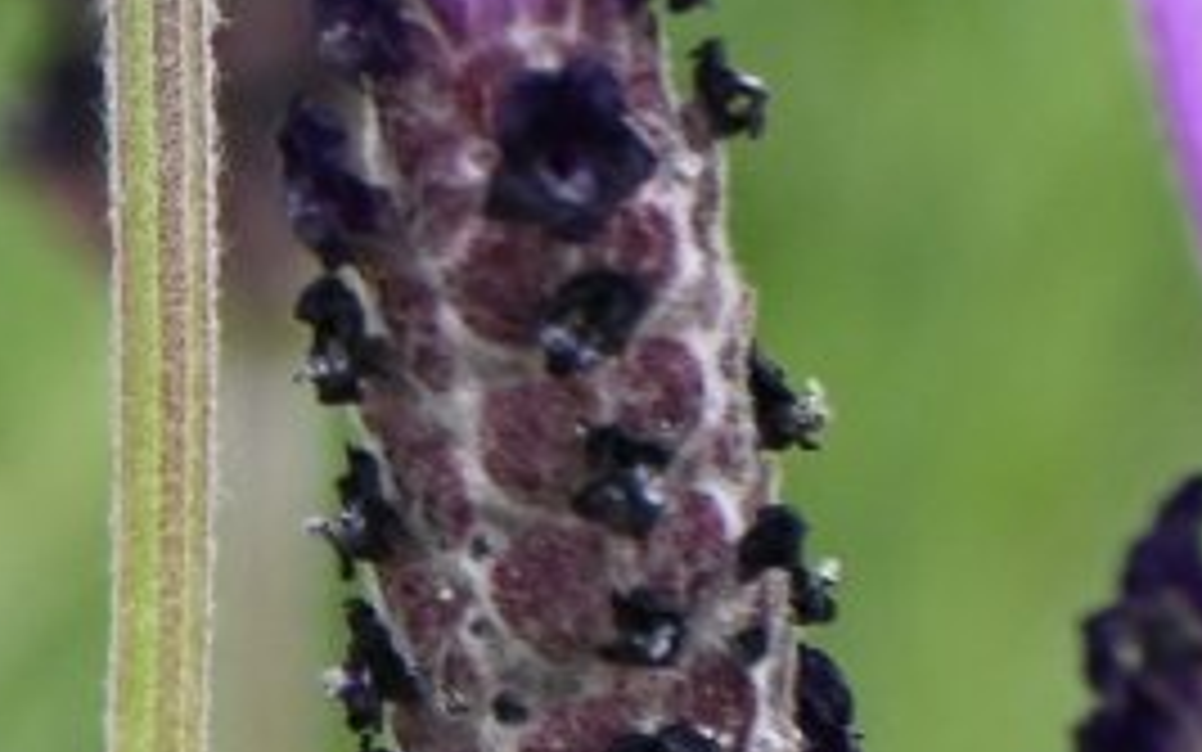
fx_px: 74934
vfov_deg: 0.6
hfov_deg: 0.9
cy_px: -1529
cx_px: -1008
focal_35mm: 2287
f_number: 10
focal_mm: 250
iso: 400
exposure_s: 1/200
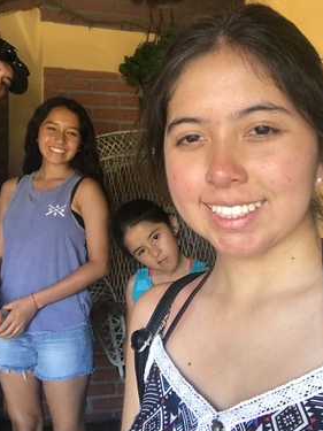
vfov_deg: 45.8
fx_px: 510
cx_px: 144
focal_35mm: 41
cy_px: 201
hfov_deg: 35.1
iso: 25
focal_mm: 2.87
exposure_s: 1/30
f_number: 2.2
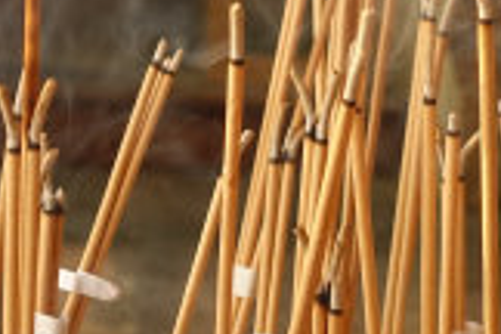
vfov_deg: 5.8
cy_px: 161
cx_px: 486
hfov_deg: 8.6
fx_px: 3312
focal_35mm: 238
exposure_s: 1/40
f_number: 5.6
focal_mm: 22.95
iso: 125
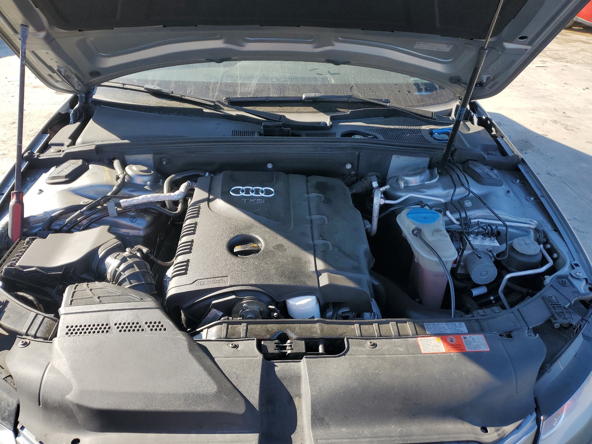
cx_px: 296
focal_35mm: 26
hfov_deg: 67.3
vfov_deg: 53.1
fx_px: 445
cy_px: 222
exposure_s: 1/833
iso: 50
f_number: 1.5
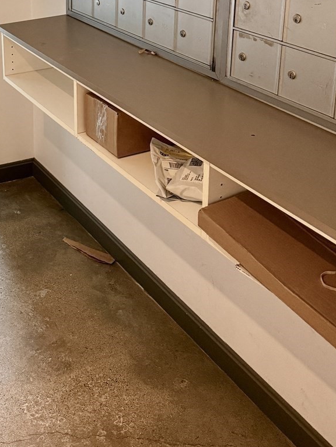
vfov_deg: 36.7
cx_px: 6
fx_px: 621
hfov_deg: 28.5
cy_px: 30
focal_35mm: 48
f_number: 1.78
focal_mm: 6.76
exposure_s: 1/60
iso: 320
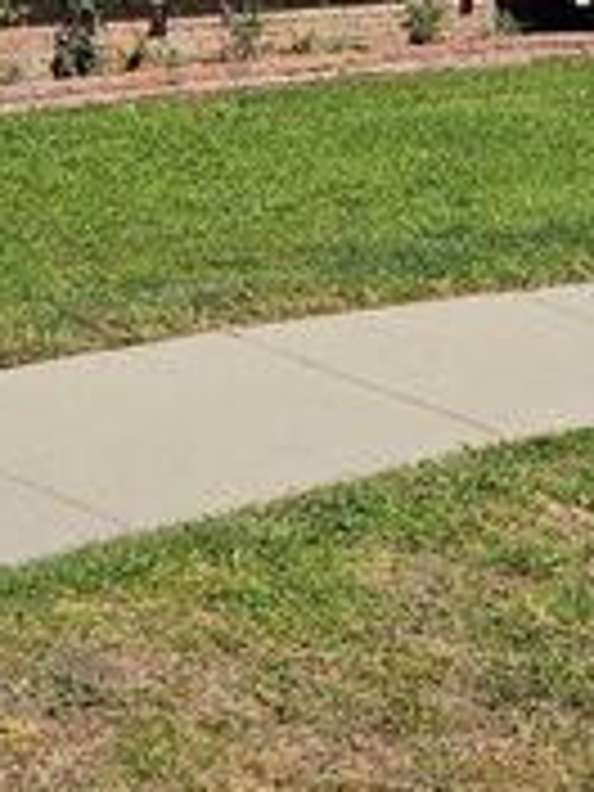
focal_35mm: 87
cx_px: 171
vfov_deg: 21.2
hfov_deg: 16.9
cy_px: -106
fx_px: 1991
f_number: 1.8
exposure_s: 1/3026
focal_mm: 5.4
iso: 25
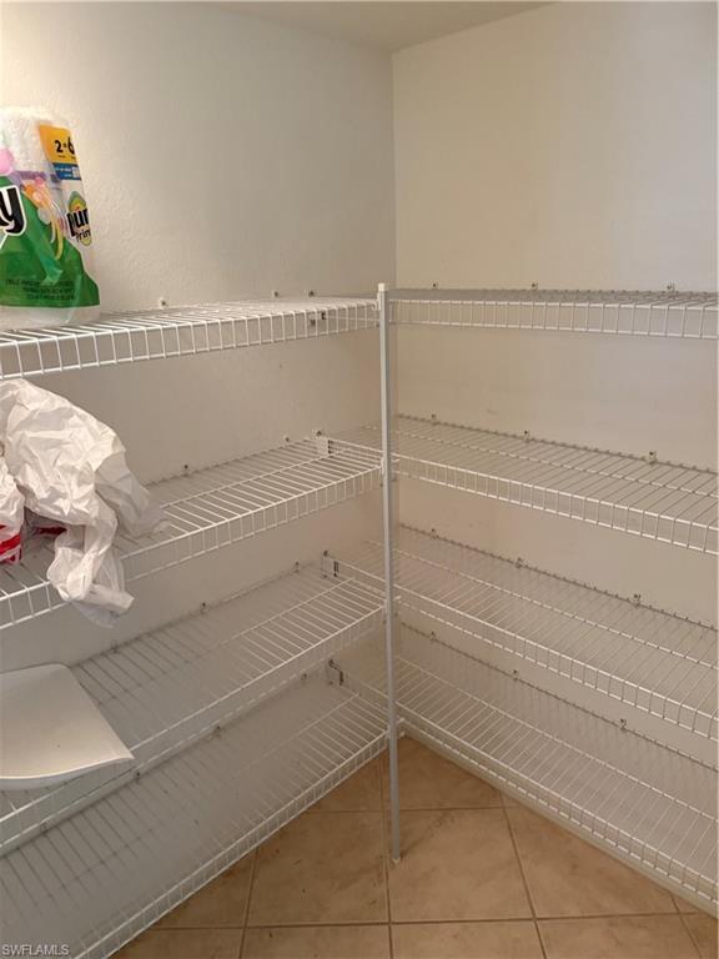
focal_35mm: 24
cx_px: 360
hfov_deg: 56.8
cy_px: 480
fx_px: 665
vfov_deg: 71.6
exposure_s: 1/60
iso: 320
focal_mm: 6.76
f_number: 1.78
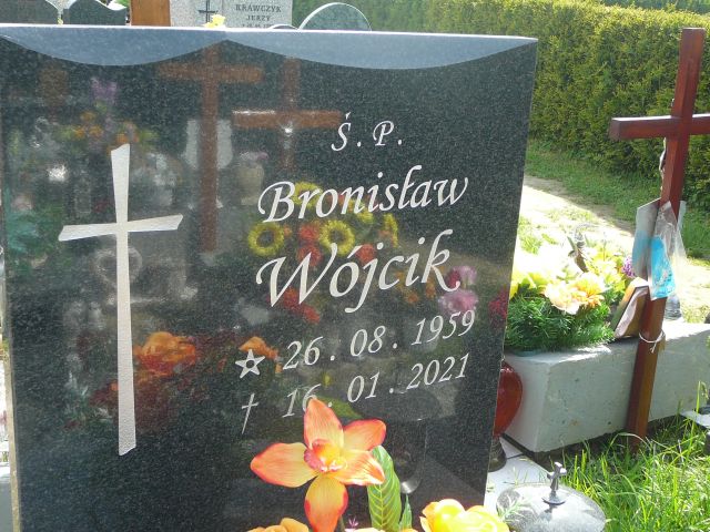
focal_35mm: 45
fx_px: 923
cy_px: 266
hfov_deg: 42.1
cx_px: 355
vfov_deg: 32.2
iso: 80
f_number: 3.2
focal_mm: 6.7
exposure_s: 1/200
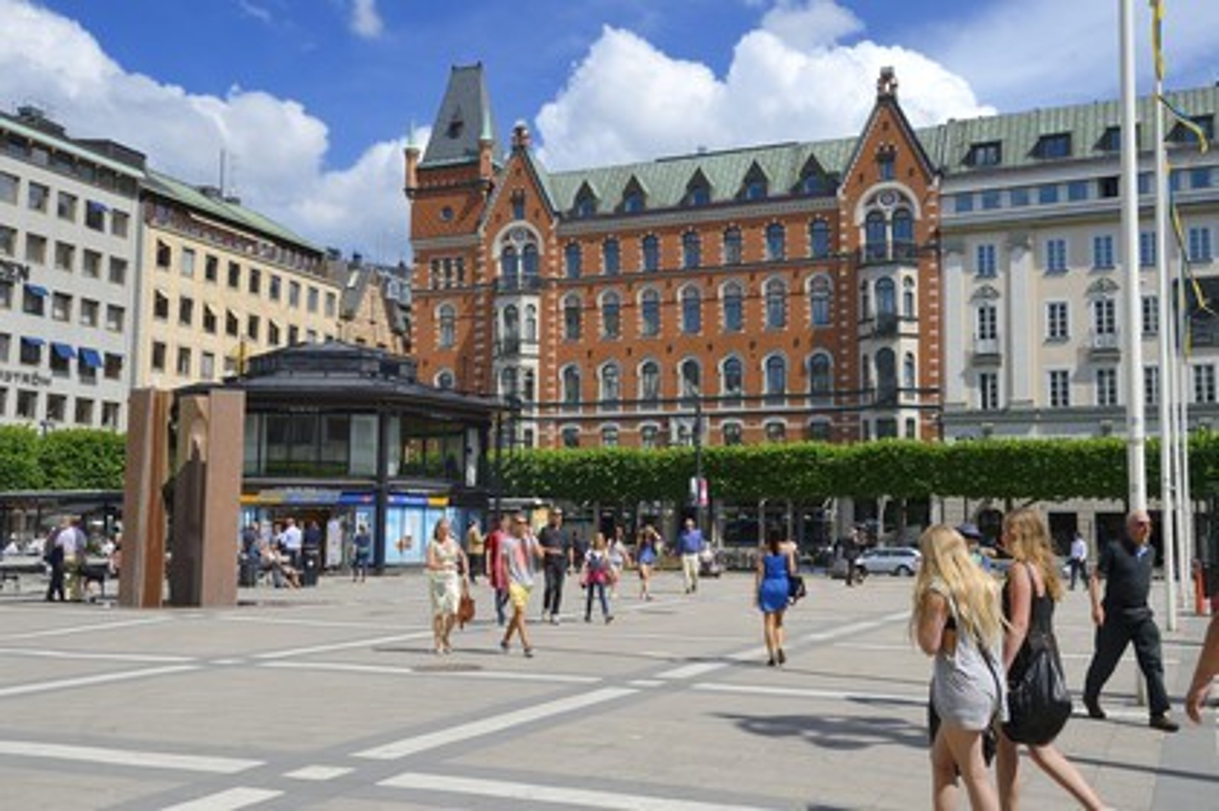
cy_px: 406
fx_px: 1286
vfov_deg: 35.0
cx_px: 610
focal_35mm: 38
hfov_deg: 50.7
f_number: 9
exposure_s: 1/320
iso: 100
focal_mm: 38
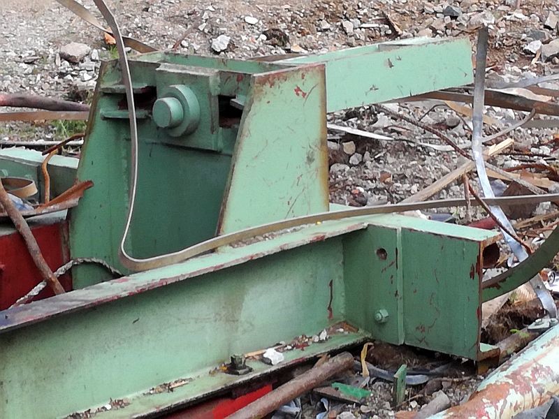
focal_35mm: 108
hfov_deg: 18.2
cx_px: 280
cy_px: 210
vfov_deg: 13.7
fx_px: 1744
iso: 50
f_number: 2
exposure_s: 1/194
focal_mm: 3.79
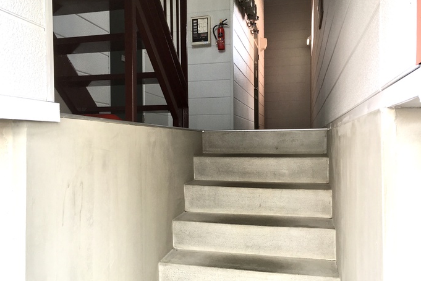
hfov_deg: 60.3
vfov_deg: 42.3
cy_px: 141
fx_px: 362
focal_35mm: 31
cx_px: 205
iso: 32
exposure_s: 1/60
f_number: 2.2
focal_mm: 4.15
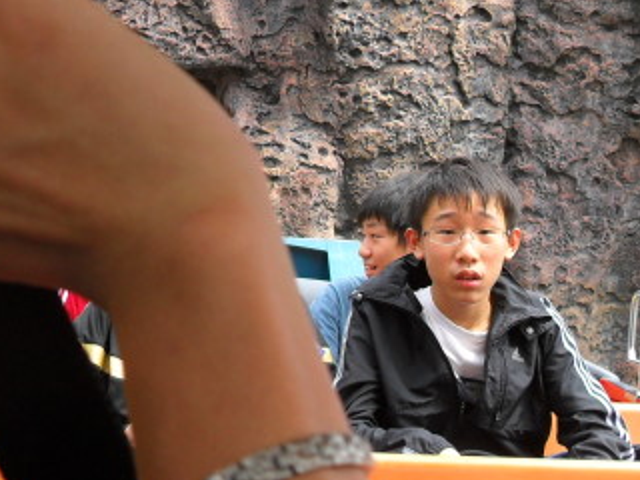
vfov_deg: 21.0
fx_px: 1294
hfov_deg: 27.7
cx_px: 264
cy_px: 206
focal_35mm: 70
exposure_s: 1/350
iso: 100
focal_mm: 6.2
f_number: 2.8
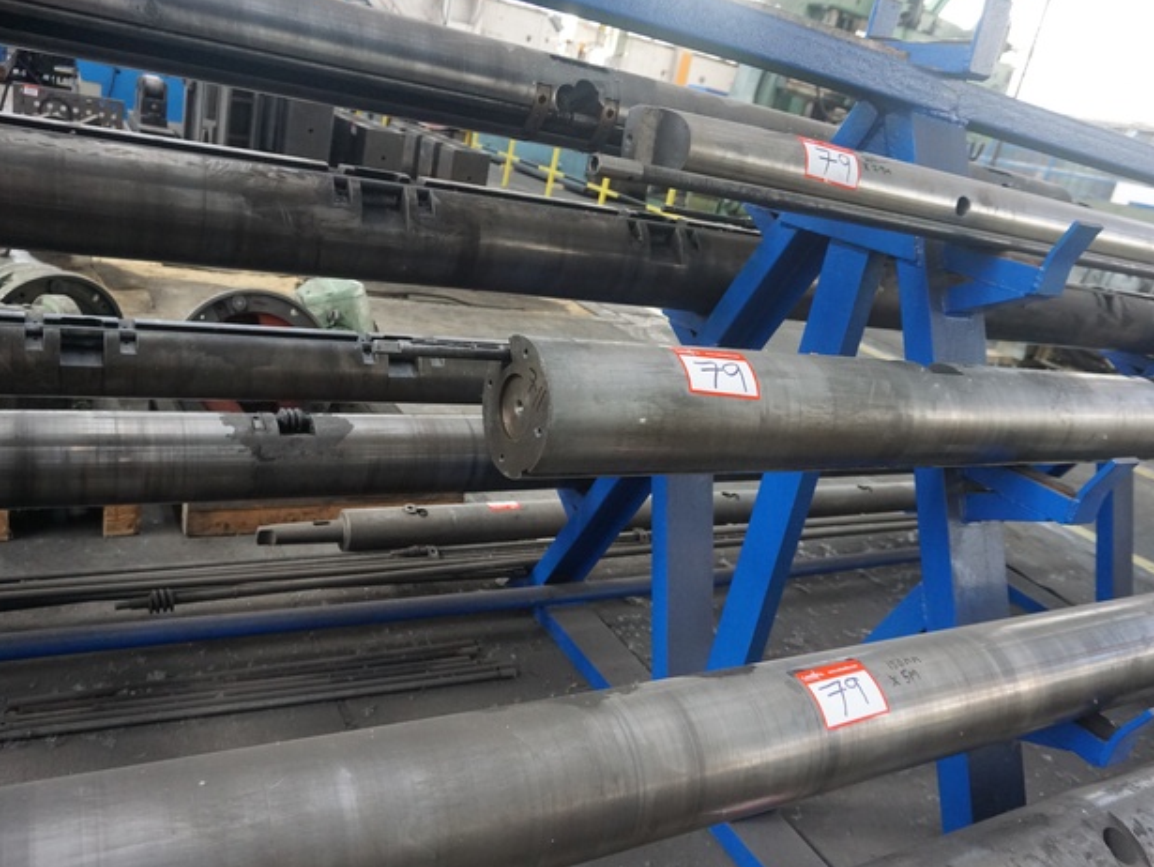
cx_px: 569
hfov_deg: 65.3
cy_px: 430
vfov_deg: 51.4
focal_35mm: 27
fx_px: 901
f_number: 4
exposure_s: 1/160
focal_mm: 16
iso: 1600
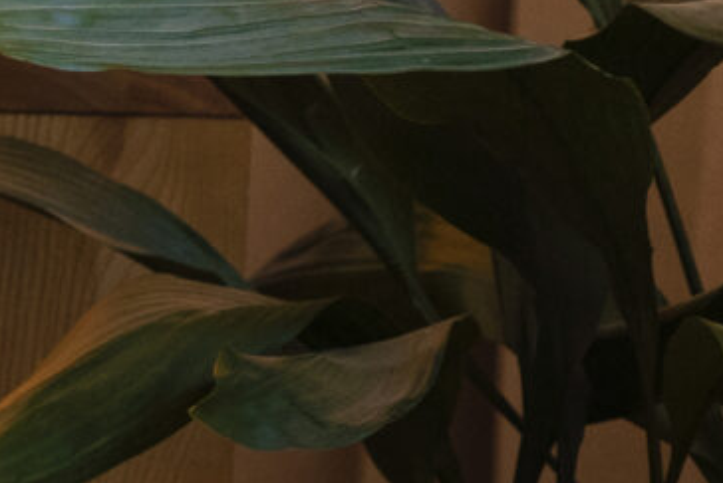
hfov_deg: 6.5
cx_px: -1625
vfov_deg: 4.9
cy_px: 416
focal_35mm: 281
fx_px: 5645
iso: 800
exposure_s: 1/400
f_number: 2.8
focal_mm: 40
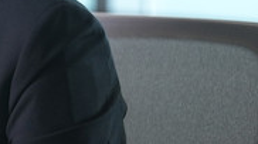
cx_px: -112
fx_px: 3677
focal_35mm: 538
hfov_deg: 4.0
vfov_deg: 2.3
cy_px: 35
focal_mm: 170
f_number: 2.8
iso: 1600
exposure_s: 1/200
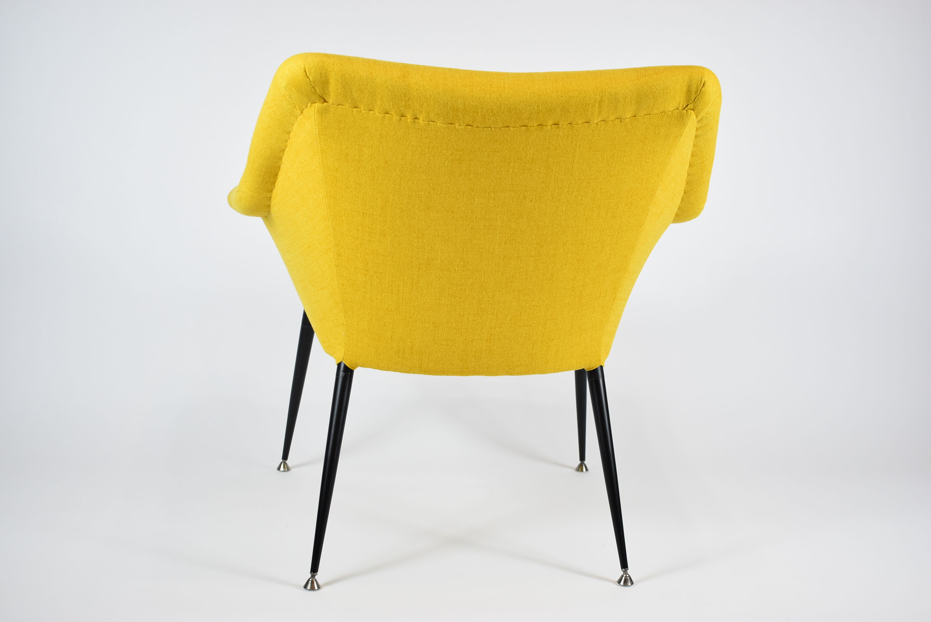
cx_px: 466
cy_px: 311
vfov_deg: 26.5
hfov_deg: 38.9
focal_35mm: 51
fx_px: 1320
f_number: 5
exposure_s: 1/125
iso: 800
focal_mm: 34
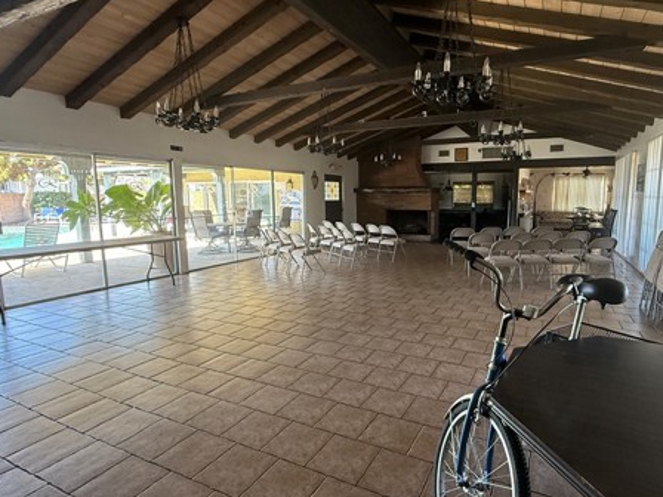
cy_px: 247
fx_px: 383
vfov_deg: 66.0
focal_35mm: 20
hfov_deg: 81.2
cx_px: 382
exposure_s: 1/99
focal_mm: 2.22
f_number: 2.2
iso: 250
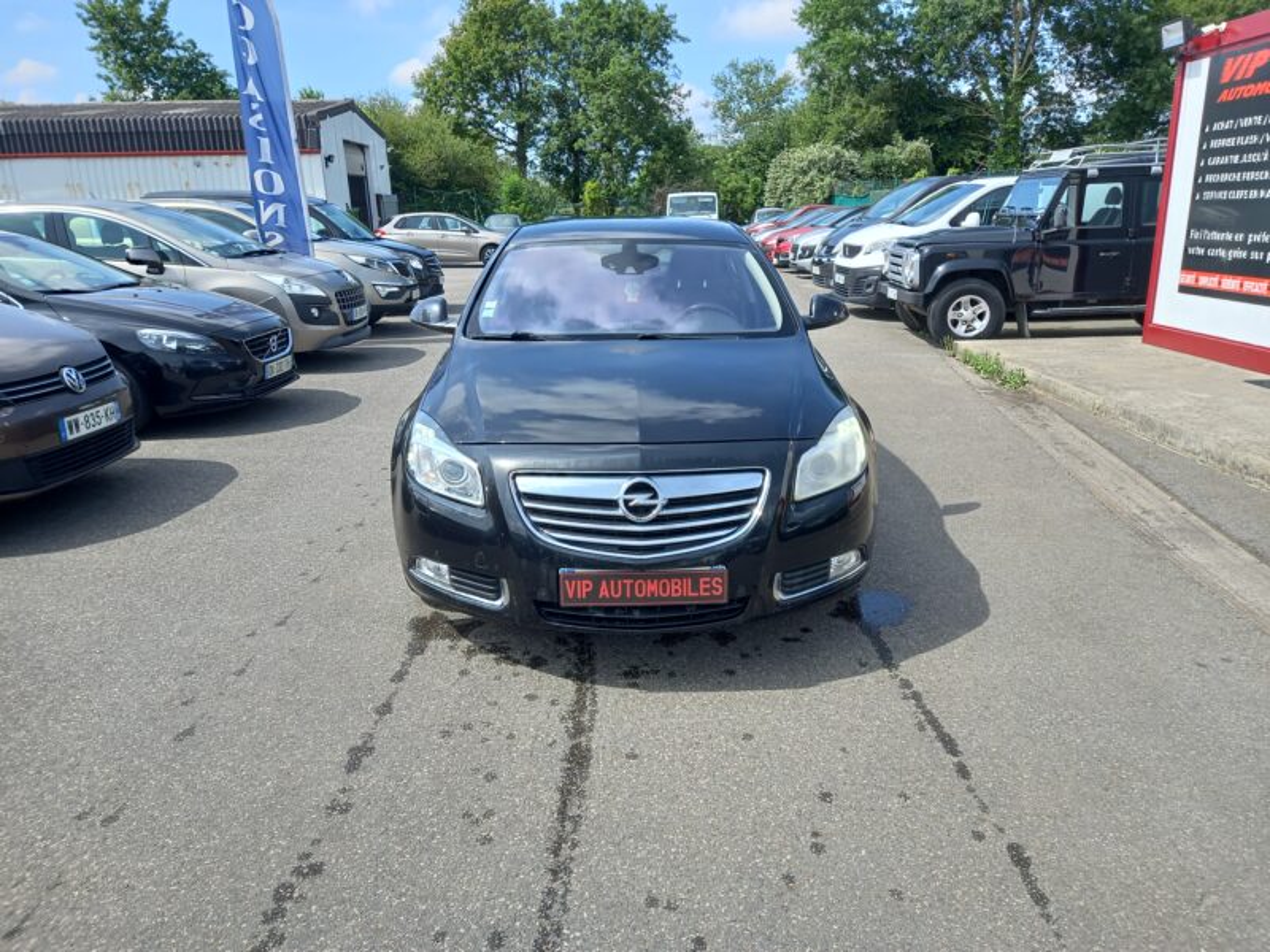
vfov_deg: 54.9
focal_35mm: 25
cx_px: 635
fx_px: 917
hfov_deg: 69.4
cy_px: 476
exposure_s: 1/362
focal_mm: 4.6
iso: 25
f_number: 2
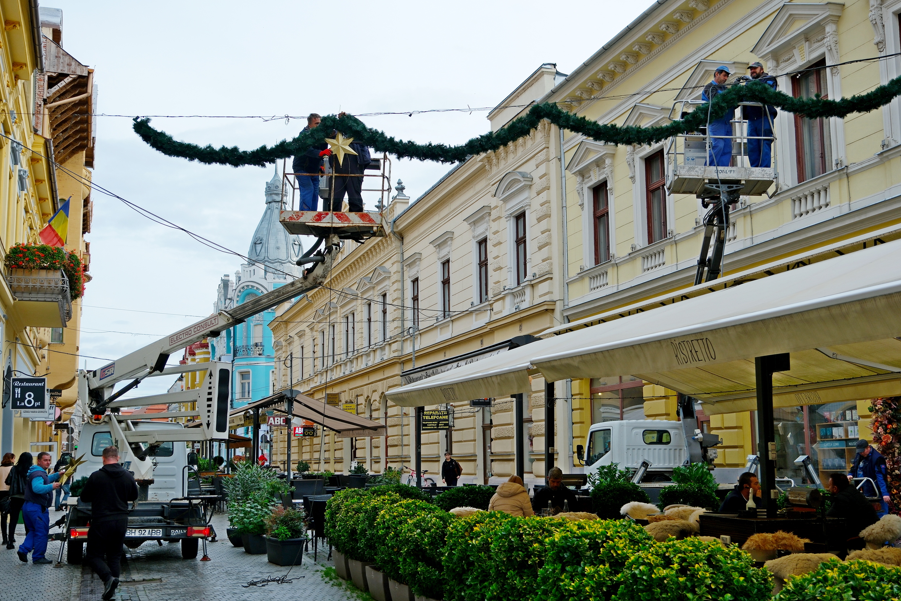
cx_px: 466
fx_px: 1001
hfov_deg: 48.4
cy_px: 322
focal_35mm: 40
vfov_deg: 33.4
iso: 125
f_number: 4
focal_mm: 24.7
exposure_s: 1/500
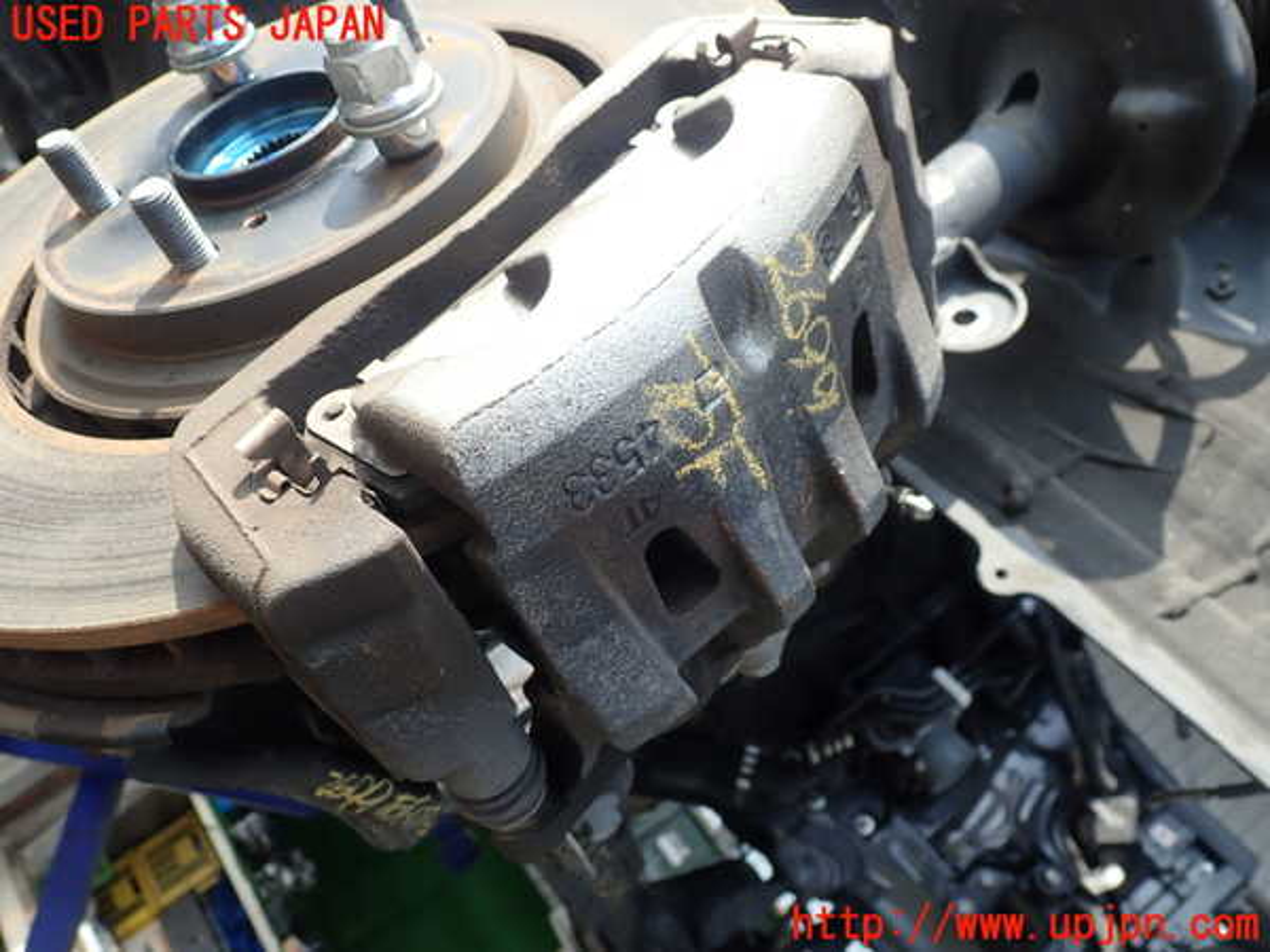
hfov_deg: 60.0
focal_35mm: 30
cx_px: 635
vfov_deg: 46.8
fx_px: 1101
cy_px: 476
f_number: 3.2
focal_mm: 5.5
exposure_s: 1/160
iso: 100
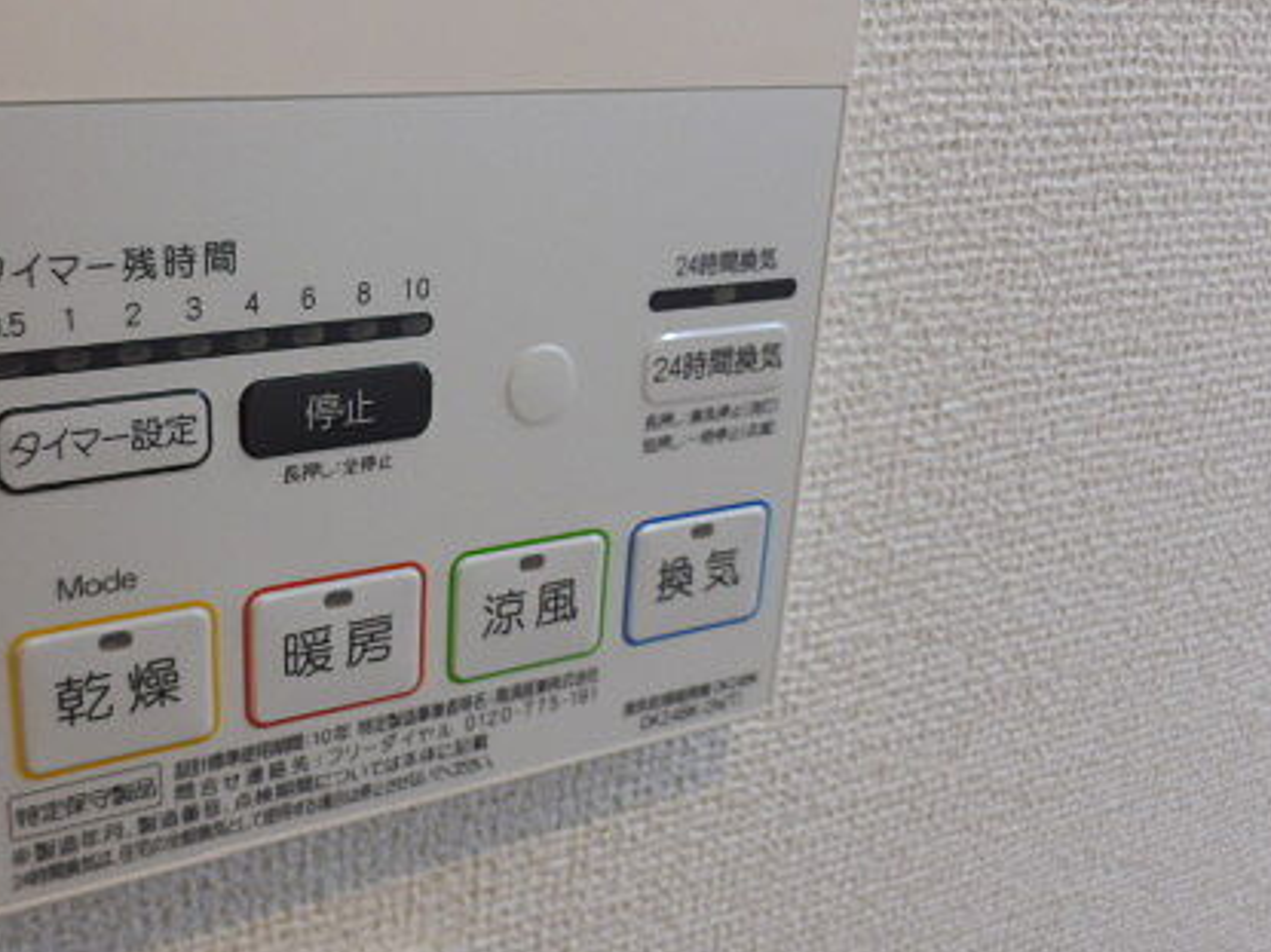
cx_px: 319
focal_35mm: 37
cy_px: 487
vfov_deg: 38.6
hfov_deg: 48.2
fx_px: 1358
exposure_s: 1/30
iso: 100
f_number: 3
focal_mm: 4.2
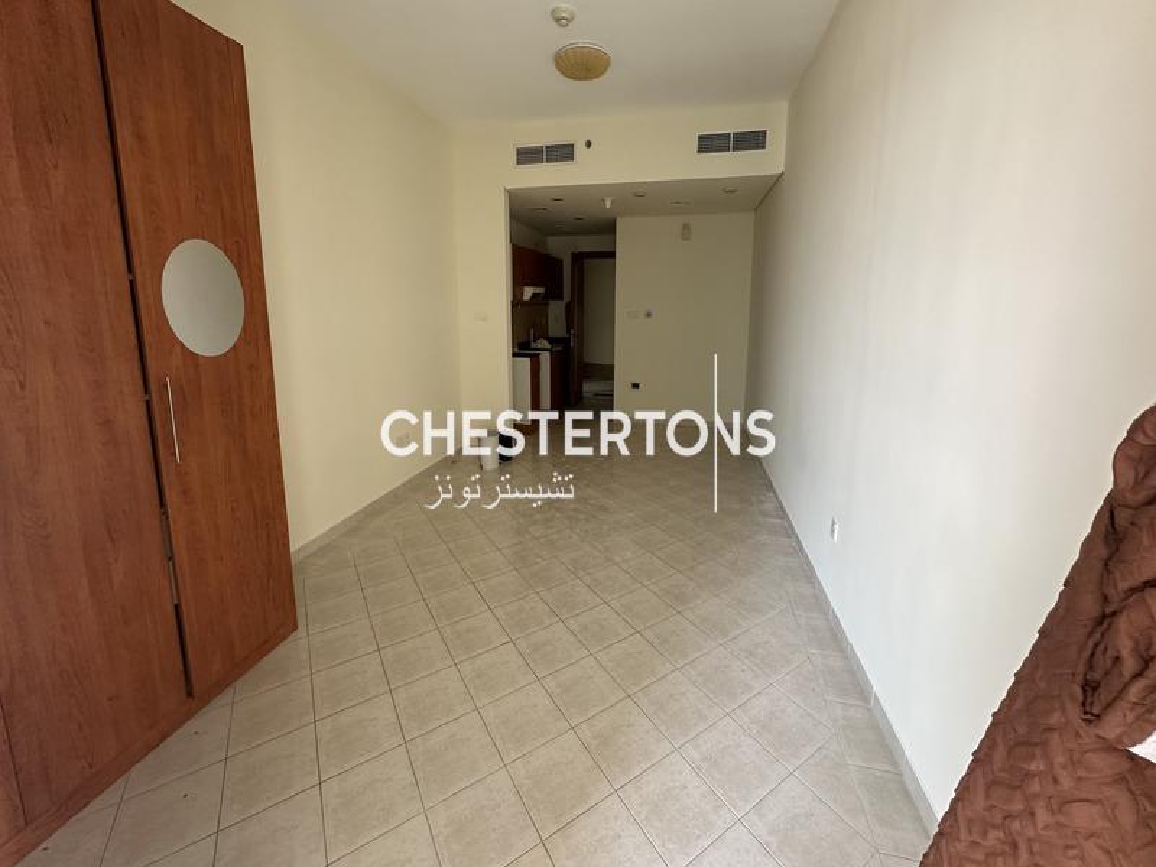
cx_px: 578
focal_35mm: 14
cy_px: 434
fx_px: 468
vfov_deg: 85.7
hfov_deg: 102.1
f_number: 2.2
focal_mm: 2.22
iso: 160
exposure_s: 1/99
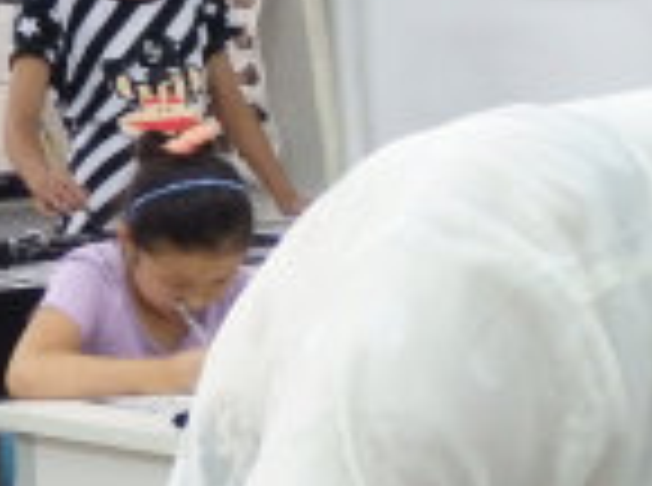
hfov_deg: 10.4
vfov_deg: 8.0
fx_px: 3438
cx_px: 1003
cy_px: 646
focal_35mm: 183
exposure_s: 1/50
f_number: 4.1
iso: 800
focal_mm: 9.8
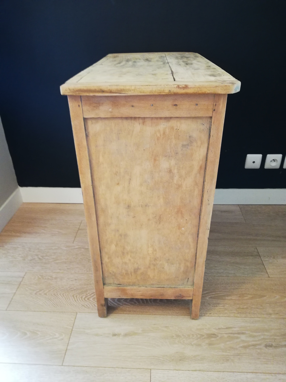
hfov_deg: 53.1
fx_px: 286
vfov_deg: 67.3
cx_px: 143
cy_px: 191
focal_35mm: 26
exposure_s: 1/25
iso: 500
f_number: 2.2
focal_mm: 3.81
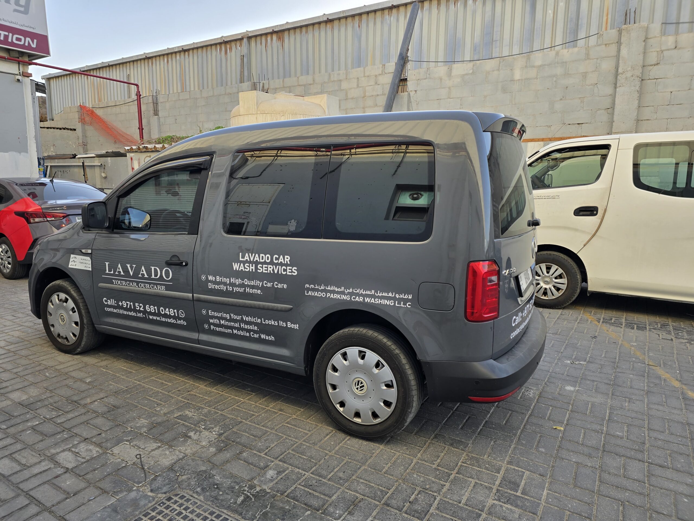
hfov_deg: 73.9
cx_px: 347
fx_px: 461
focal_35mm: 23
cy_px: 260
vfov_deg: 58.9
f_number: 1.7
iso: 12
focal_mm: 6.3
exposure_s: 1/206
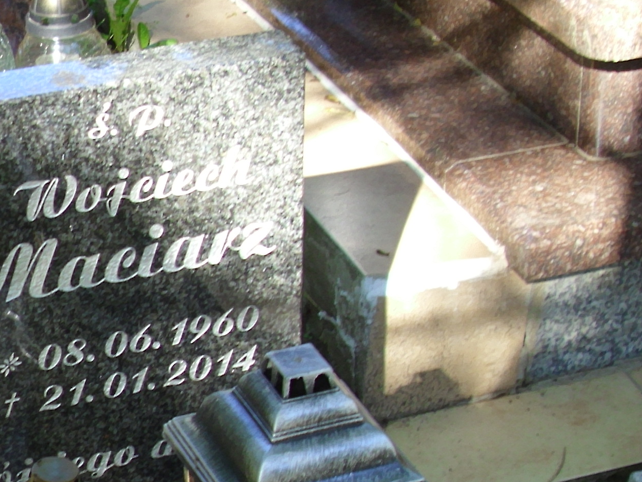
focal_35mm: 102
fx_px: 1892
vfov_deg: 14.4
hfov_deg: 19.0
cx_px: 87
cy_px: 437
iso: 50
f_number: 3
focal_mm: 6.2
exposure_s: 1/69
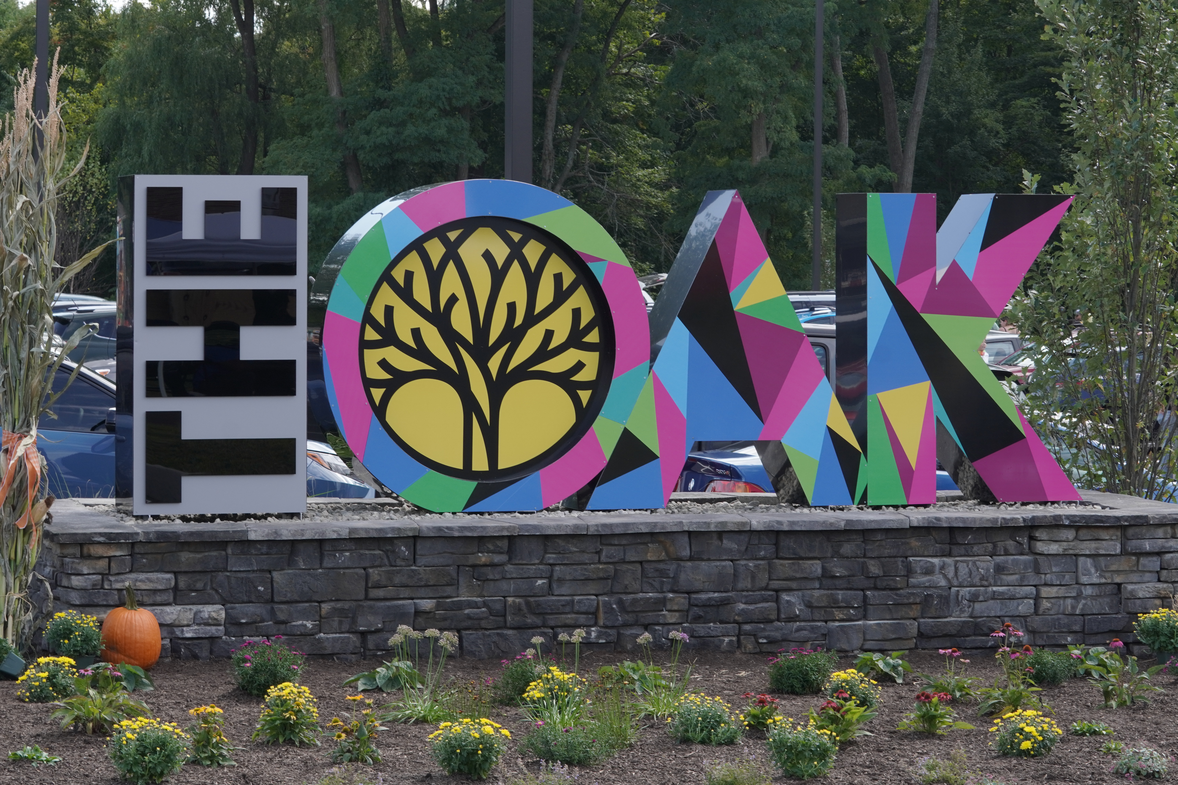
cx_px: 589
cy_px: 392
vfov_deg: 13.0
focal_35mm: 105
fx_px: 3436
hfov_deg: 19.5
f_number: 10
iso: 320
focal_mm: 70
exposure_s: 1/125
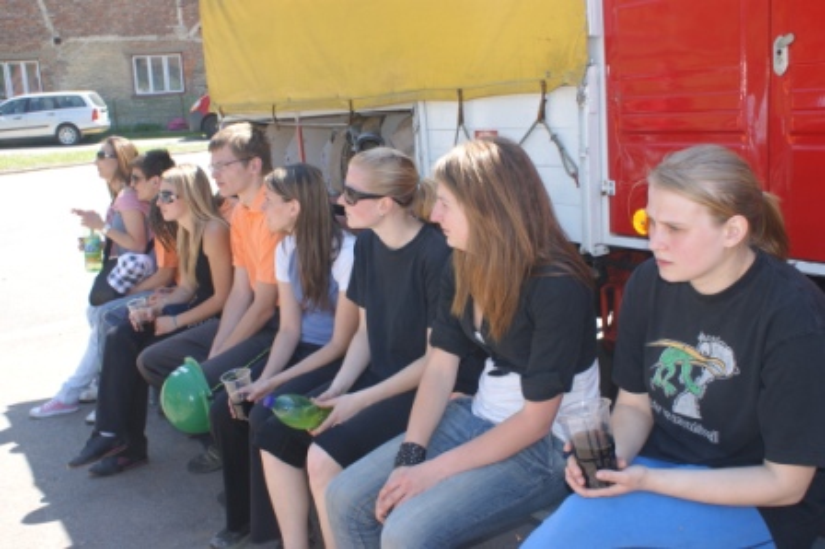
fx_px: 824
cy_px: 274
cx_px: 412
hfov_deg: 53.2
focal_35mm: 36
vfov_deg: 36.8
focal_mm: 24
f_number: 5.6
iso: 100
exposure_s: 1/80
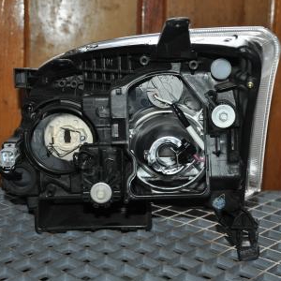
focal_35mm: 68
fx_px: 625
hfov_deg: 25.3
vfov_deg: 25.4
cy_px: 133
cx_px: 153
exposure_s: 1/60
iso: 800
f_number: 4.2
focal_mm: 32
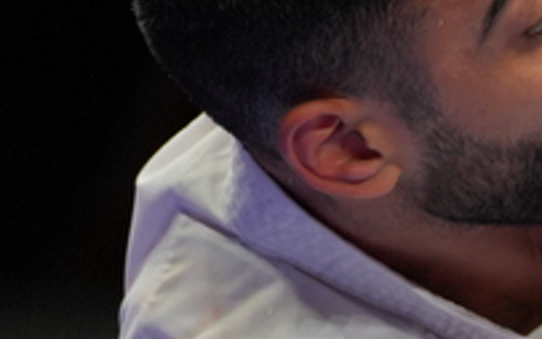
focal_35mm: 1606
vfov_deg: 0.8
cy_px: 326
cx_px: 1776
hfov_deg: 1.3
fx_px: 23729
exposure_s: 1/1000
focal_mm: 200
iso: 500
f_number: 2.8
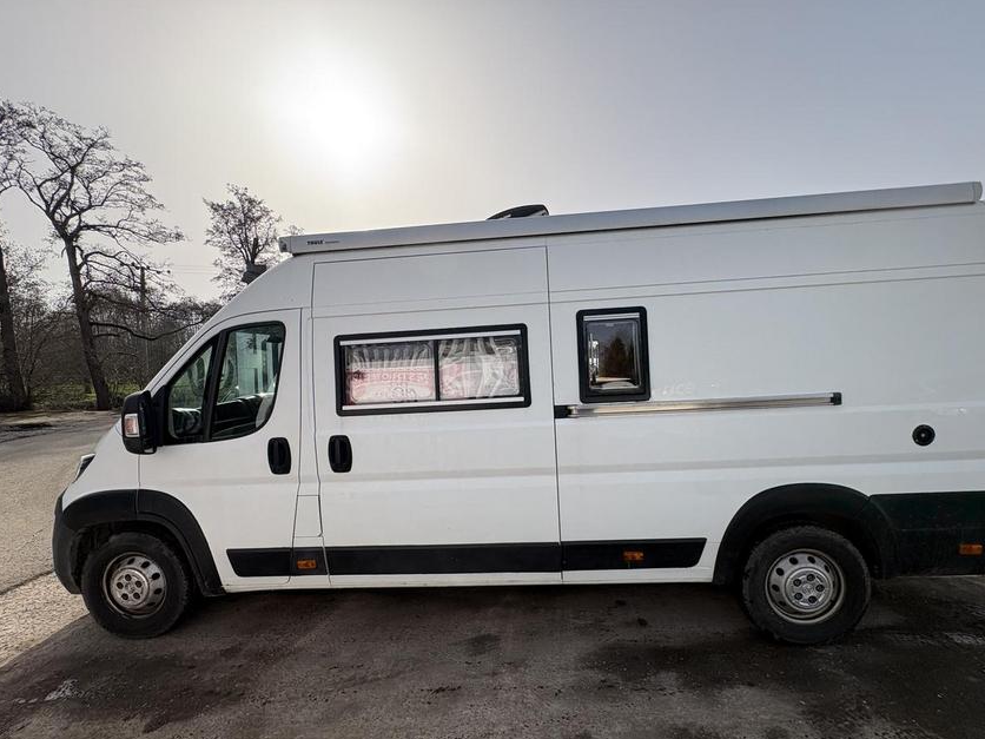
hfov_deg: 98.0
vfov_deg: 81.7
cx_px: 523
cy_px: 388
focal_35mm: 15
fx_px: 427
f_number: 2.2
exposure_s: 1/1567
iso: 40
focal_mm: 2.22
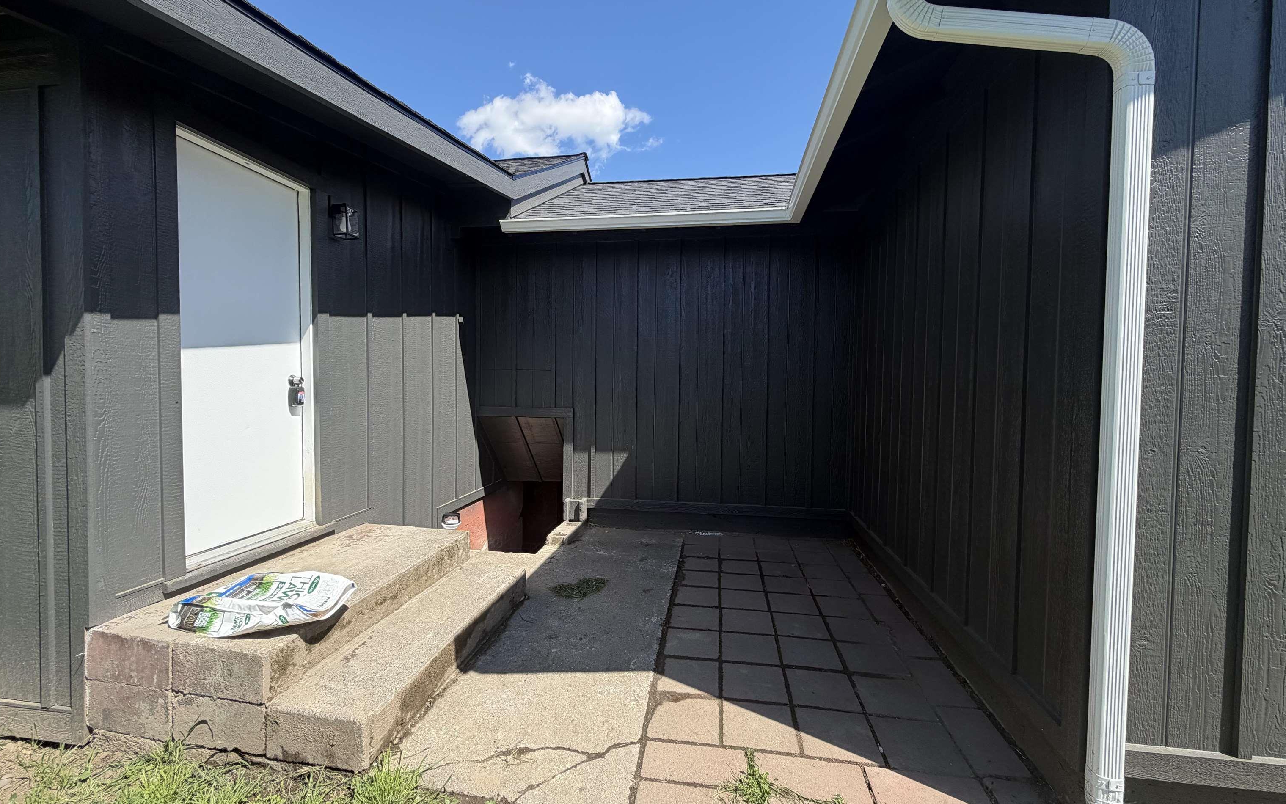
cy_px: 398
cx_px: 644
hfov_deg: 101.5
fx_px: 526
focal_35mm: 15
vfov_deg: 74.8
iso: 40
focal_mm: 2.22
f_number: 2.2
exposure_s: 1/770
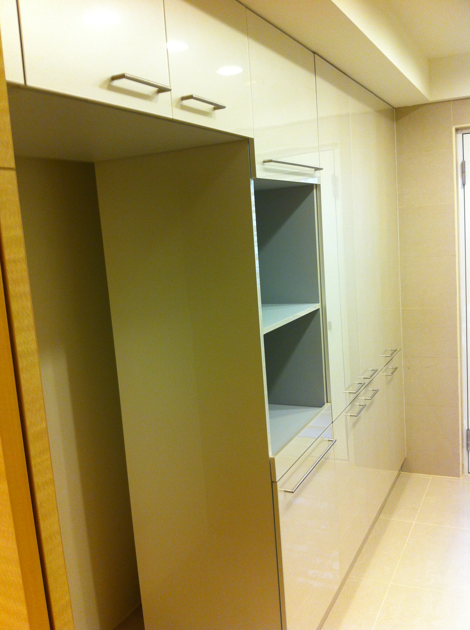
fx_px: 635
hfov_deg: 40.6
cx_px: 235
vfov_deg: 52.7
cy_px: 315
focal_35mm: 35
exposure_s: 1/15
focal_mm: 3.85
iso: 100
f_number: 2.8
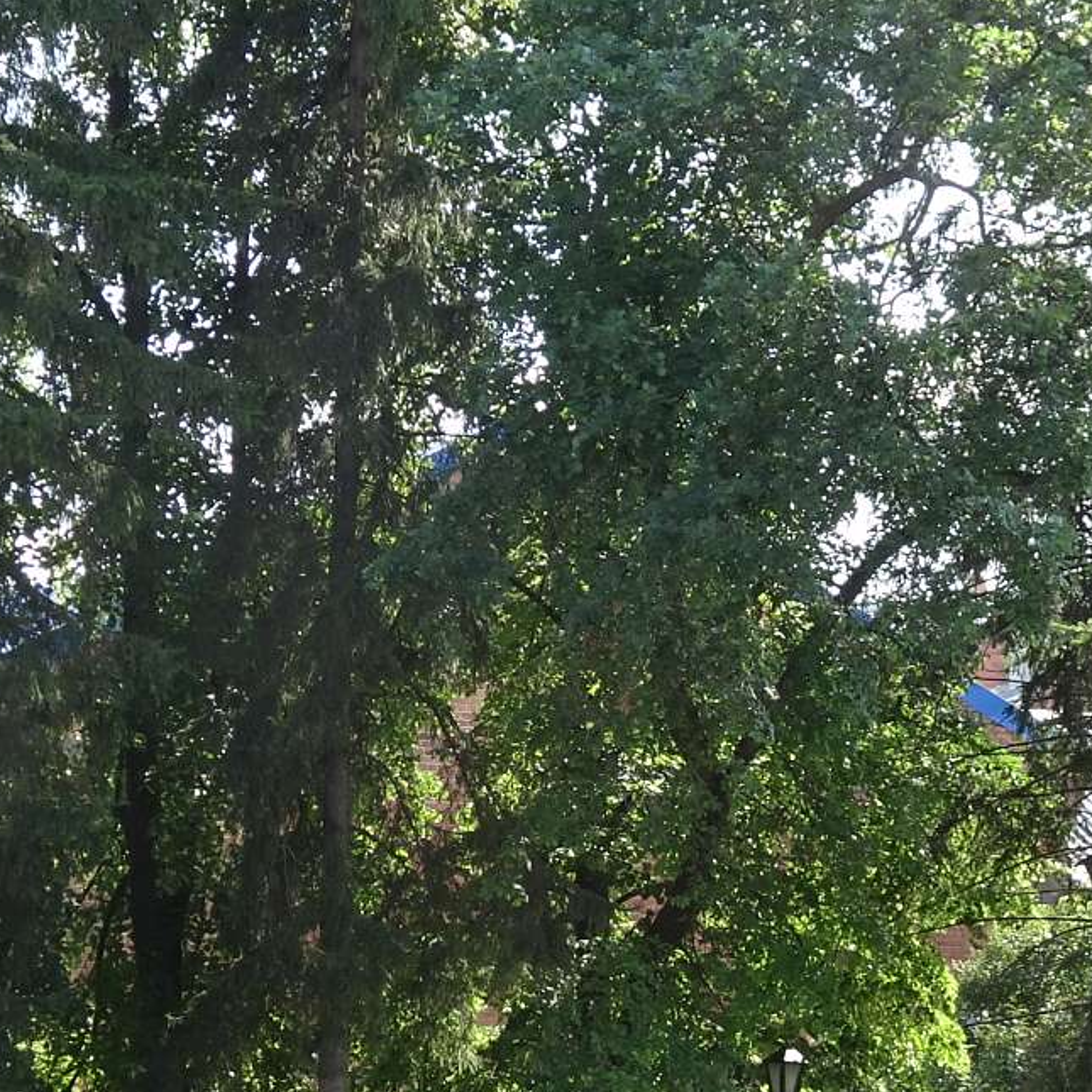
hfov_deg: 12.0
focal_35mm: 145
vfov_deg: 12.0
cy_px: 805
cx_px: 547
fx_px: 5175
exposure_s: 1/100
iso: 80
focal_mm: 9.18
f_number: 4.5
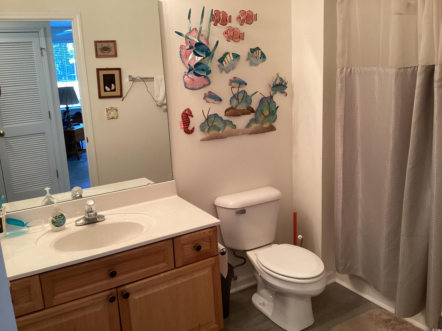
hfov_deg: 58.4
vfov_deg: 45.4
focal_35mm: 31
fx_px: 396
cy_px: 166
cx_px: 221
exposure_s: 1/60
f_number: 2.4
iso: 160
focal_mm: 3.3
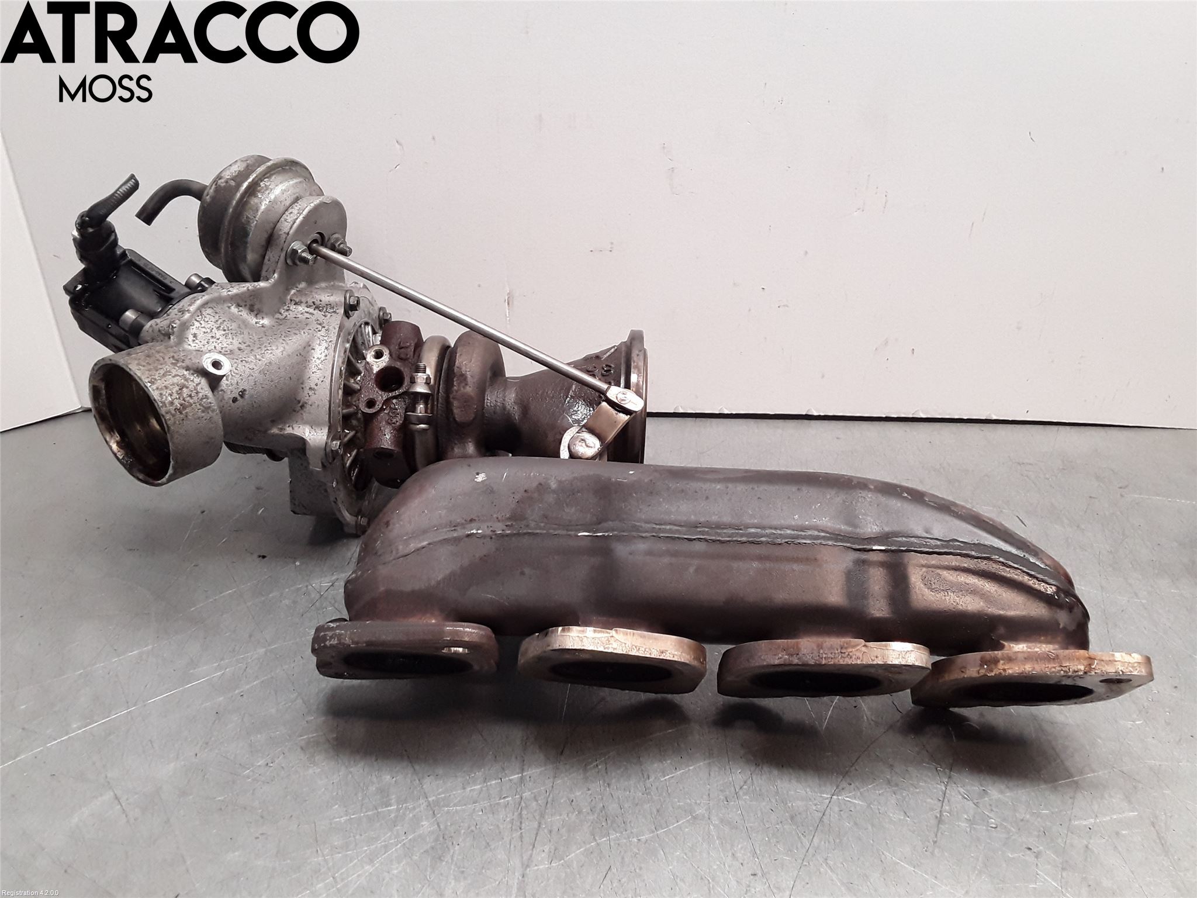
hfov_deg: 63.4
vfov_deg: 49.7
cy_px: 449
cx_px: 598
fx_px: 968
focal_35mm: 28
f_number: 1.9
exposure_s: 1/100
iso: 100
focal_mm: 2.91
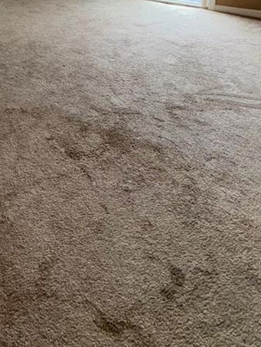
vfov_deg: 40.0
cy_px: -41
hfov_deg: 34.0
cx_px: -21
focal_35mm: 37
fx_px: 372
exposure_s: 1/122
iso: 100
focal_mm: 2.22
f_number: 2.2
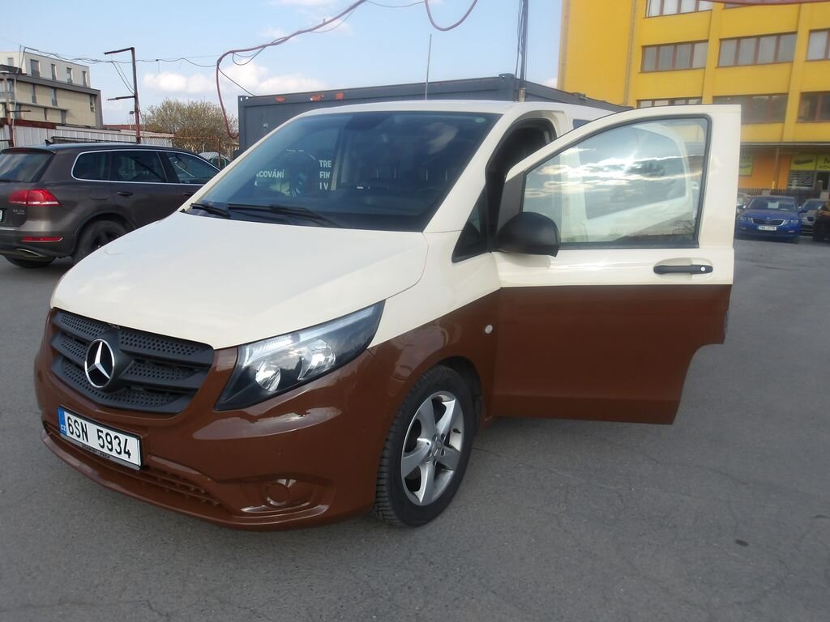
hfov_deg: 65.3
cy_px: 311
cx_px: 415
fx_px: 647
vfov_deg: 51.4
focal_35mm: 27
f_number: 3
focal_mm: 4.9
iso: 100
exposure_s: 1/946
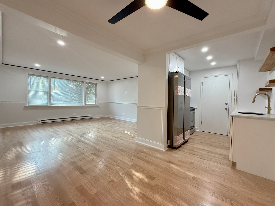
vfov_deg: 81.7
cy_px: 104
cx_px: 142
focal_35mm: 15
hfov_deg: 98.1
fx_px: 119
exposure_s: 1/120
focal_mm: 2.22
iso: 200
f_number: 2.2
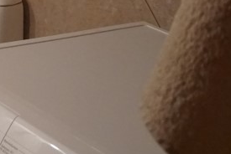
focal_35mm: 113
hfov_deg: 15.2
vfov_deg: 11.8
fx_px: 726
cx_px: -209
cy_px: -57
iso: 2500
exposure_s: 1/160
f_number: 4
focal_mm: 18
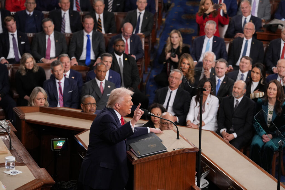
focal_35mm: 140
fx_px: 1108
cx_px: 142
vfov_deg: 9.8
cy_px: 95
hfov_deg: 14.7
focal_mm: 140
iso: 2000
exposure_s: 1/400
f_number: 4.5
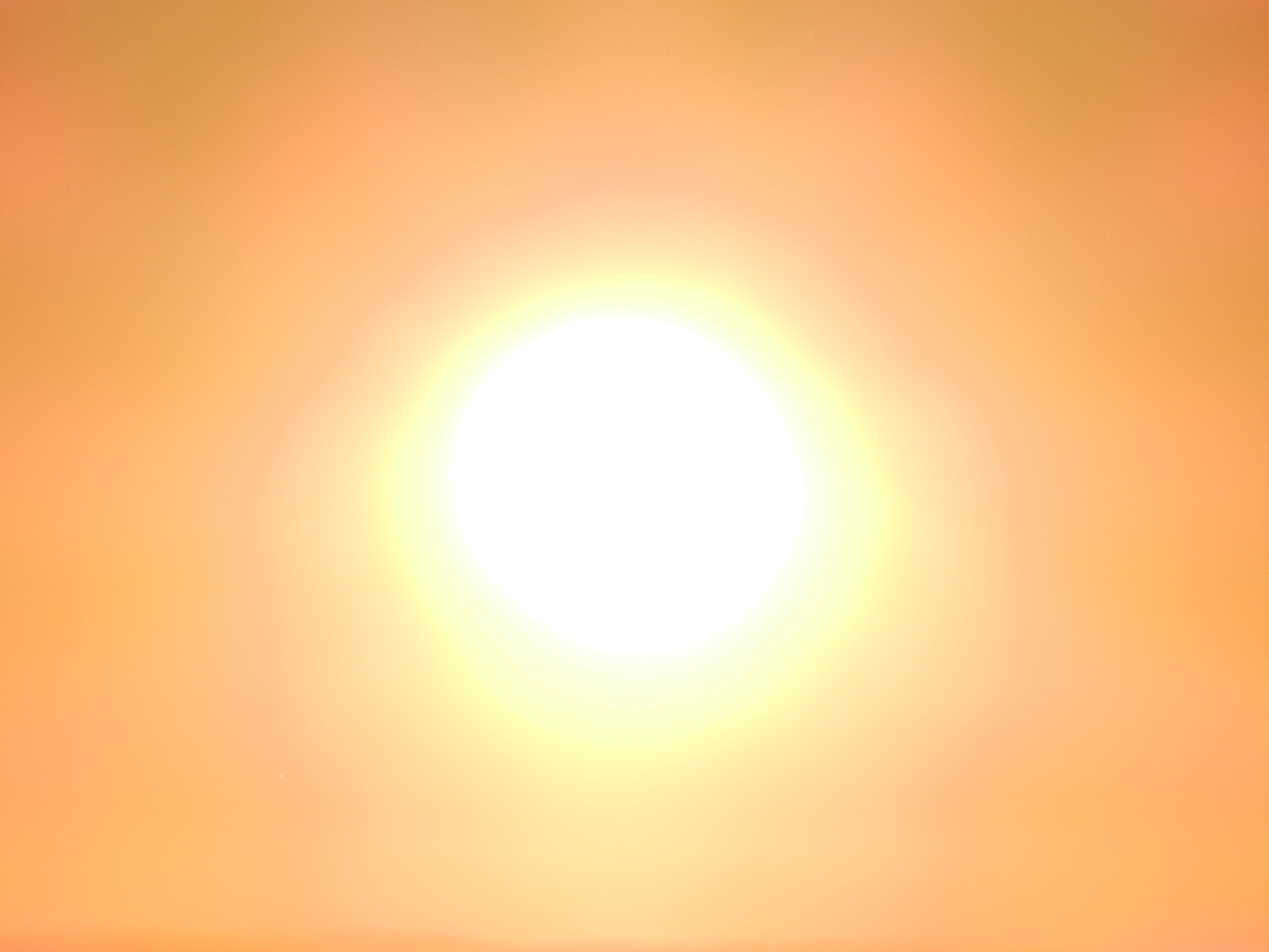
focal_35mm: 669
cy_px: 476
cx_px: 634
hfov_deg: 3.0
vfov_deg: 2.2
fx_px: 24525
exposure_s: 1/1500
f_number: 8
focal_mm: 118.9
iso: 160
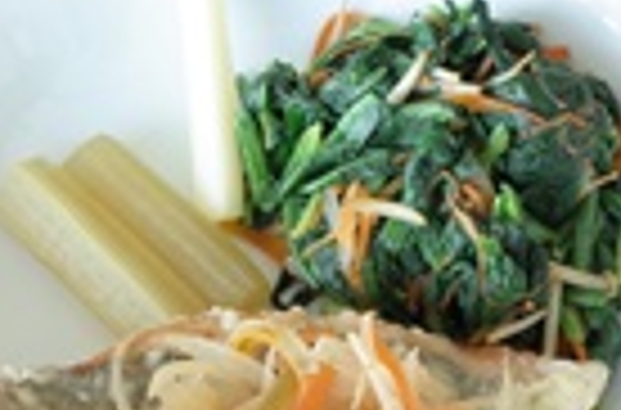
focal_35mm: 100
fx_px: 1719
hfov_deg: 20.5
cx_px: 306
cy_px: 541
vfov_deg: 13.1
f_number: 5.6
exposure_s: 1/30
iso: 400
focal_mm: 18.3
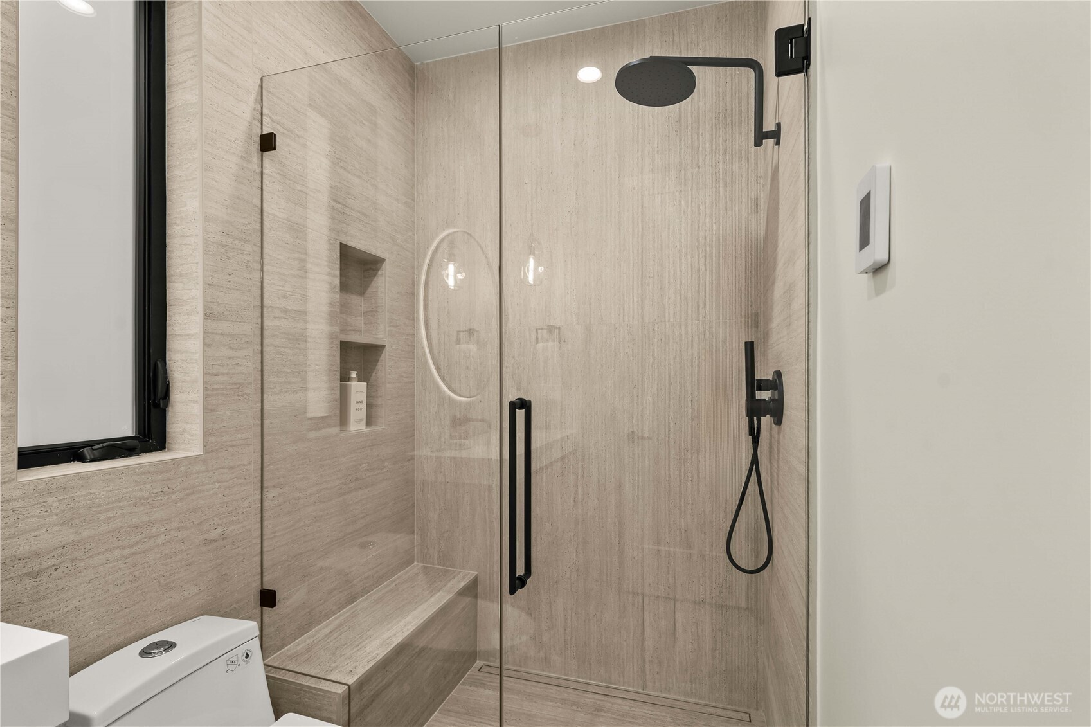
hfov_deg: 96.7
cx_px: 546
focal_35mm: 16
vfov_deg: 73.7
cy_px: 364
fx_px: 485
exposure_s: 1/15
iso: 1000
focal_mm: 16
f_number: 6.7
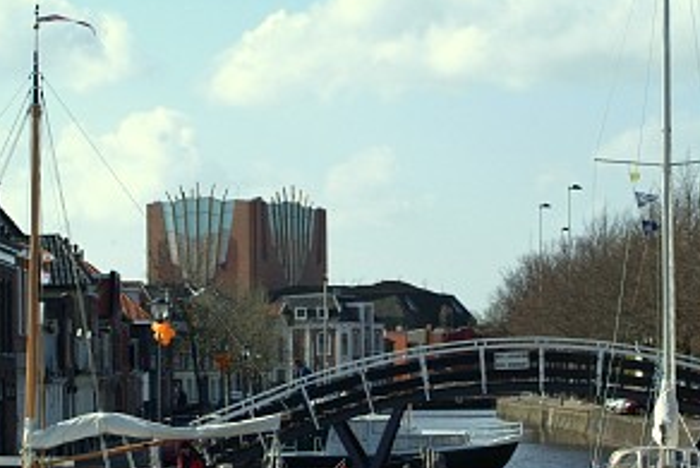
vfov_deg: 10.2
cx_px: 475
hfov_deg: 15.3
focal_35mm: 134
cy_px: 352
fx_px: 2607
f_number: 5.6
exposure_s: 1/2000
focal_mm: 58
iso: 400
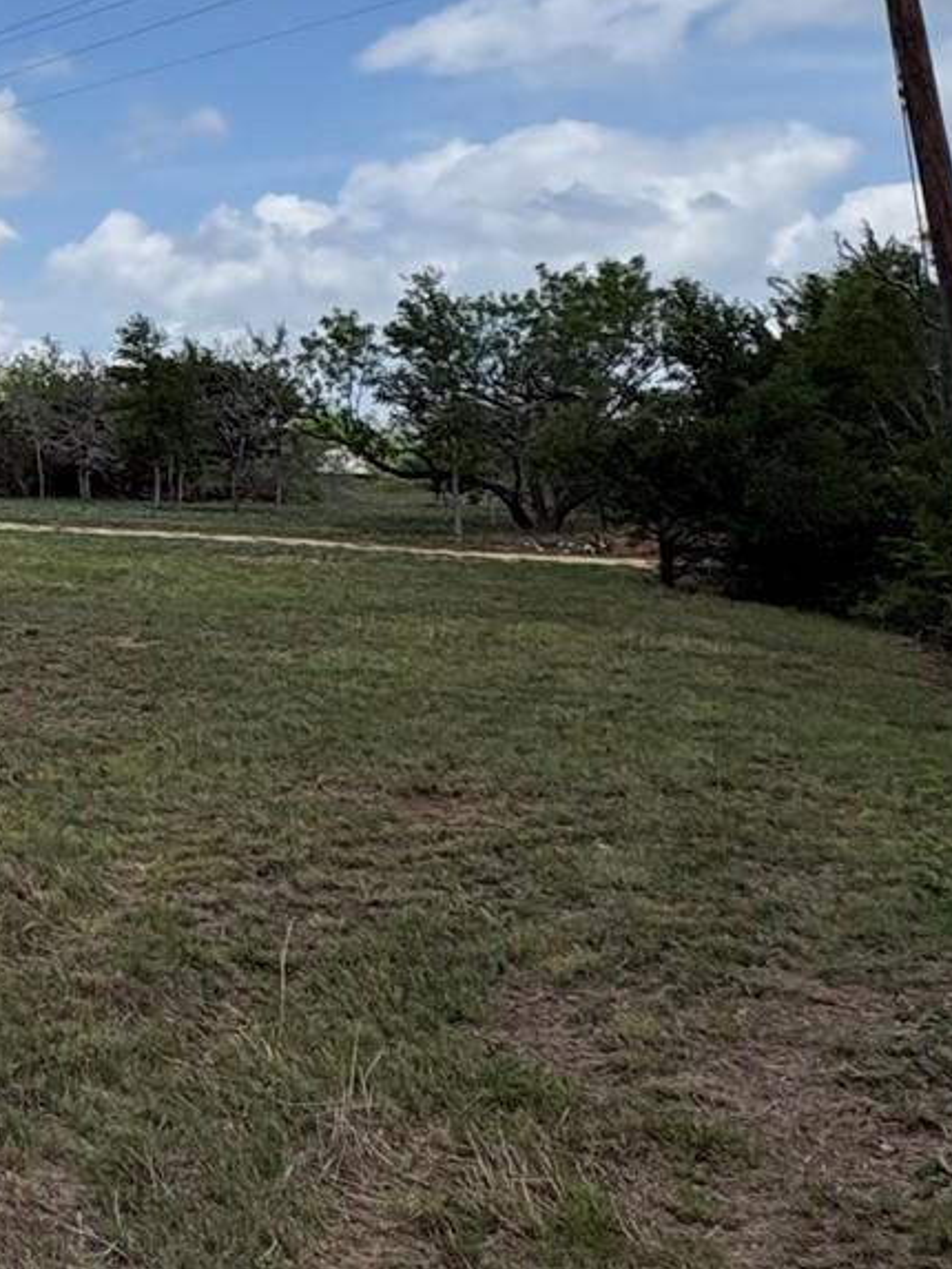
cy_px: 332
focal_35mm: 50
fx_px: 1833
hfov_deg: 20.9
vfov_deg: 37.3
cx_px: -722
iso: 50
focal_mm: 2.22
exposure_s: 1/3390
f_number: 2.2
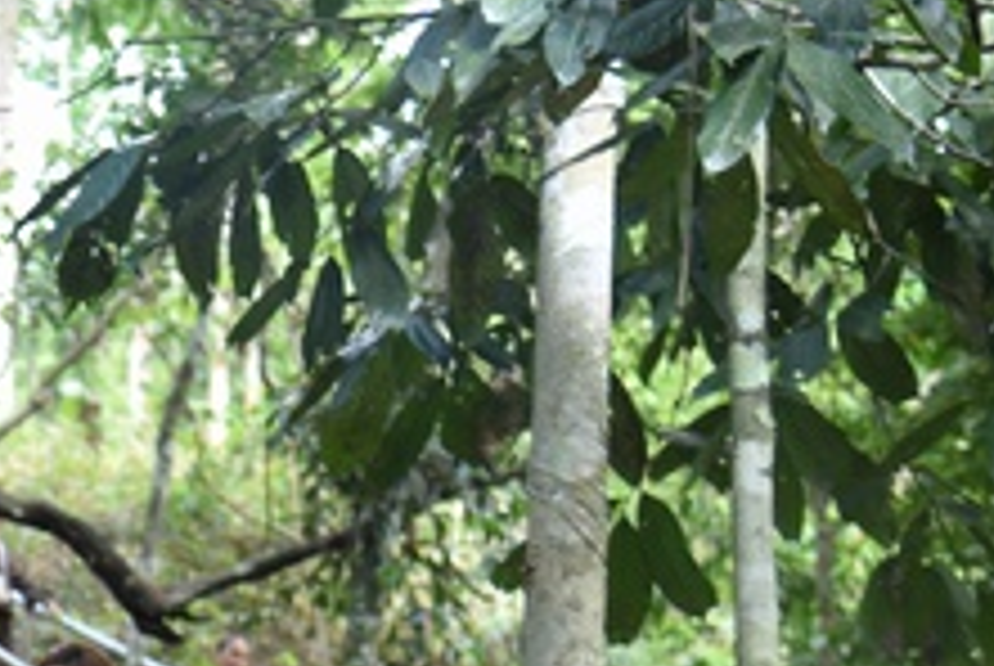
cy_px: 778
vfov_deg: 9.6
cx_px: -319
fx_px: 3898
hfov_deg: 13.9
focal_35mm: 141
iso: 800
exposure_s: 1/60
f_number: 4
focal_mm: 48
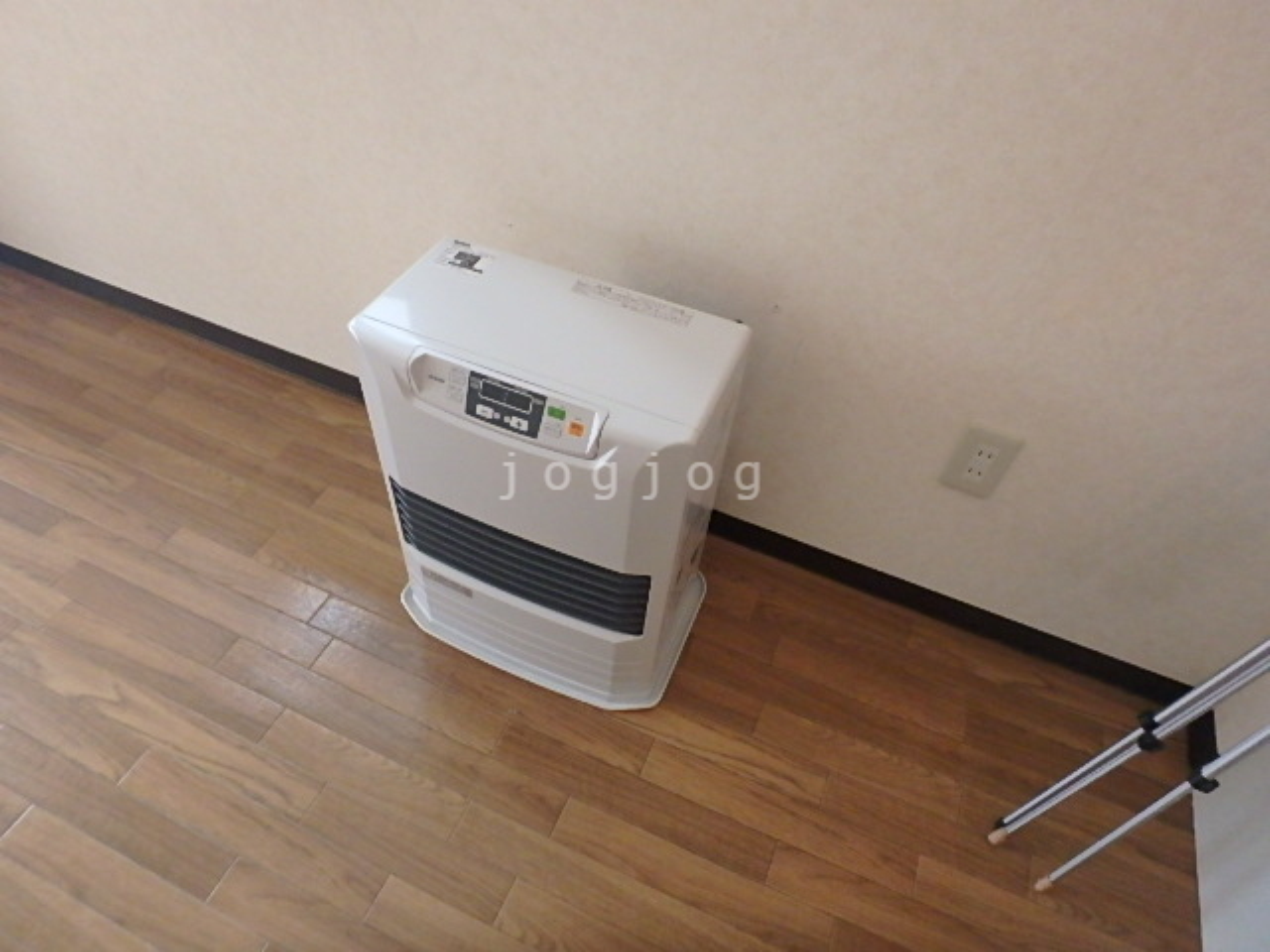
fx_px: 770
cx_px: 635
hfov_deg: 79.0
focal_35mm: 21
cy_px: 476
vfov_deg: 63.4
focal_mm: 3.7
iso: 800
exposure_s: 1/25
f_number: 3.5
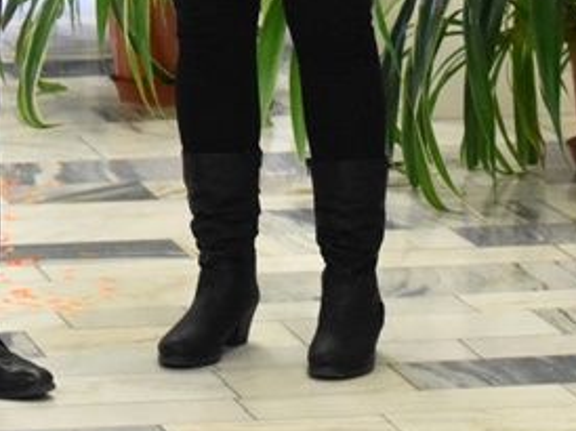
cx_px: -2
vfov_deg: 5.0
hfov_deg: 6.7
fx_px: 4934
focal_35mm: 297
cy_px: -205
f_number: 8
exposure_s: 1/100
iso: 4500
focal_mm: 55
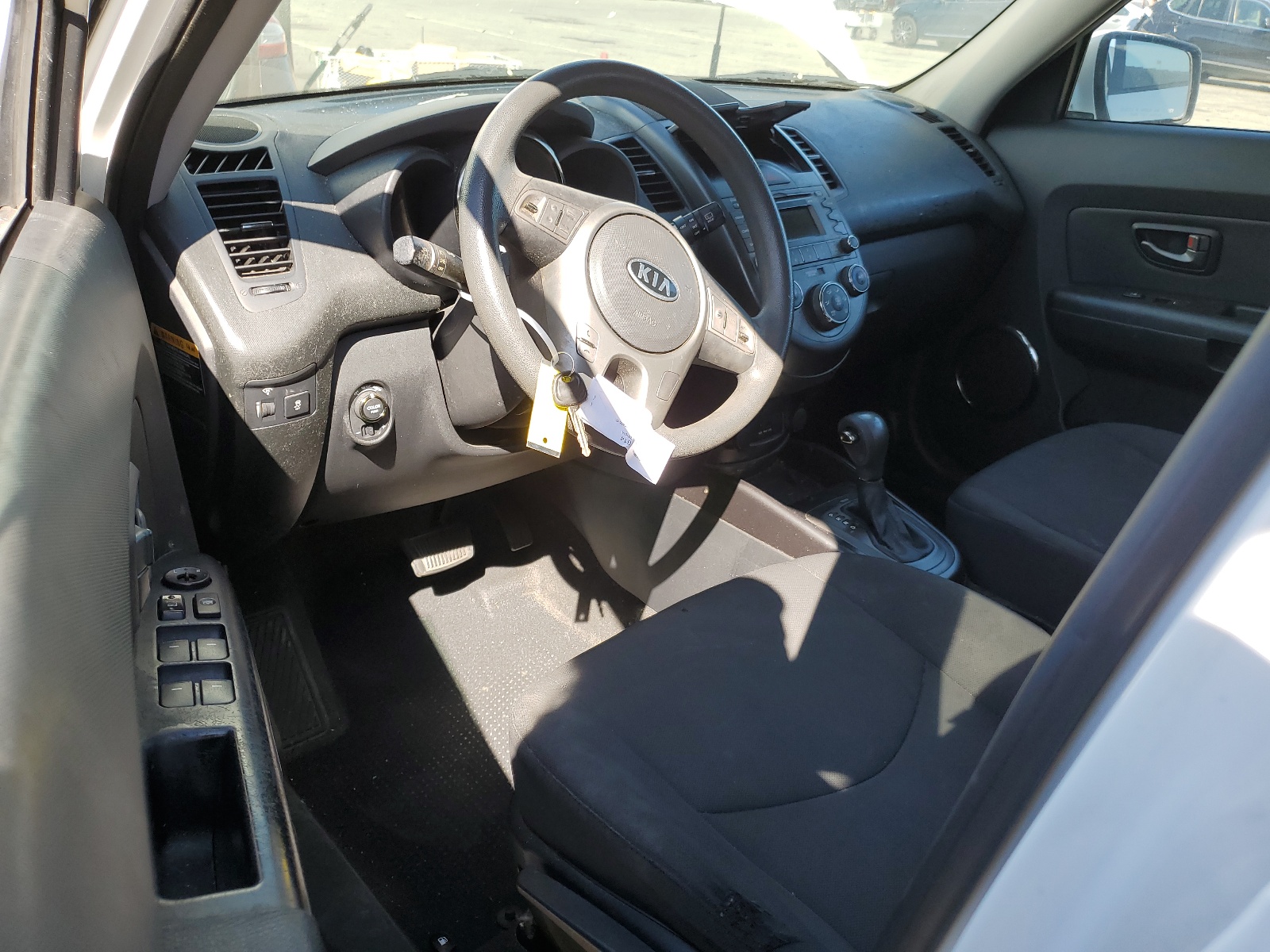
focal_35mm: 26
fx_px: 954
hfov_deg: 67.3
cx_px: 635
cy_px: 476
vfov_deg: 53.1
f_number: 1.5
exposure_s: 1/476
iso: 50
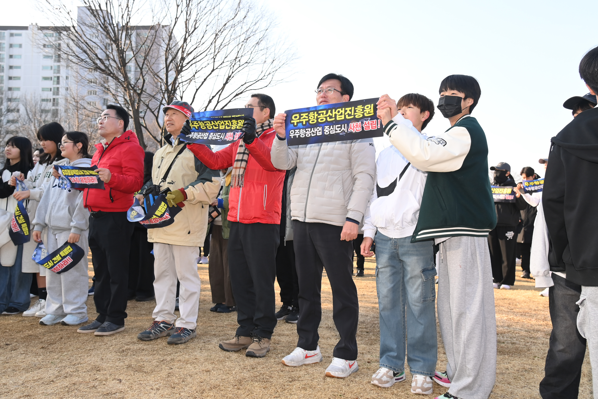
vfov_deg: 41.1
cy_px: 200
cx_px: 299
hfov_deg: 58.7
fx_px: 532
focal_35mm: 32
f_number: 6.3
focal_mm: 32
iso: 400
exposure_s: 1/320
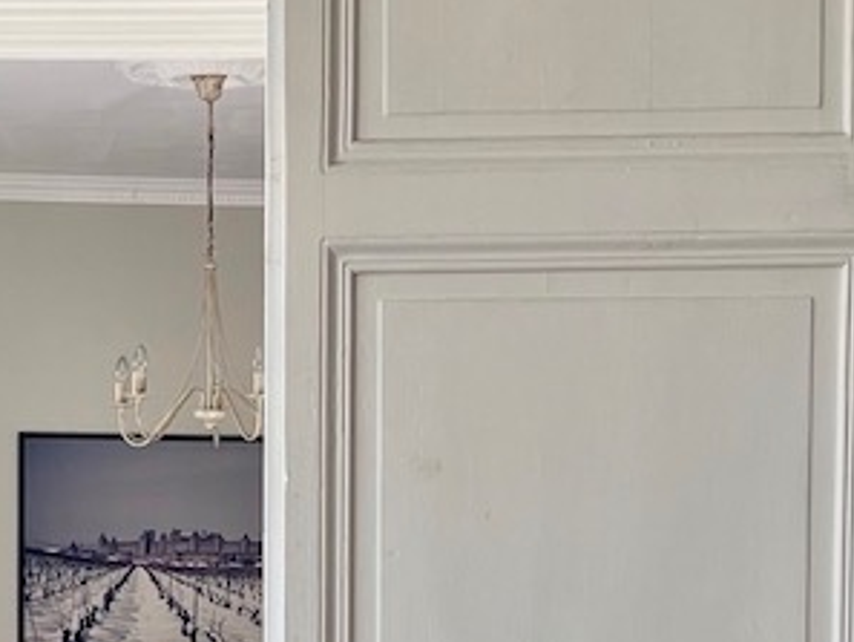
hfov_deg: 17.4
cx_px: 170
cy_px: 731
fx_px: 2764
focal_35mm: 112
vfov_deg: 13.0
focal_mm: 5.7
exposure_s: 1/493
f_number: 1.5
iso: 50
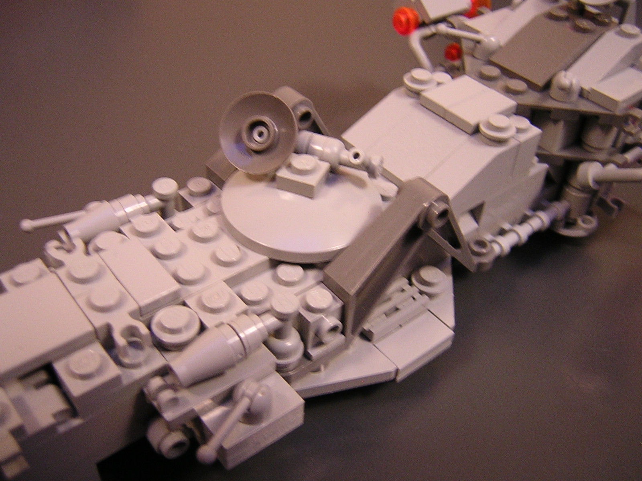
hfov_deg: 51.4
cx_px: 321
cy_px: 240
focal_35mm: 36
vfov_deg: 39.7
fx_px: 668
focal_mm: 4.7
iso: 230
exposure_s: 1/3.4
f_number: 2.6
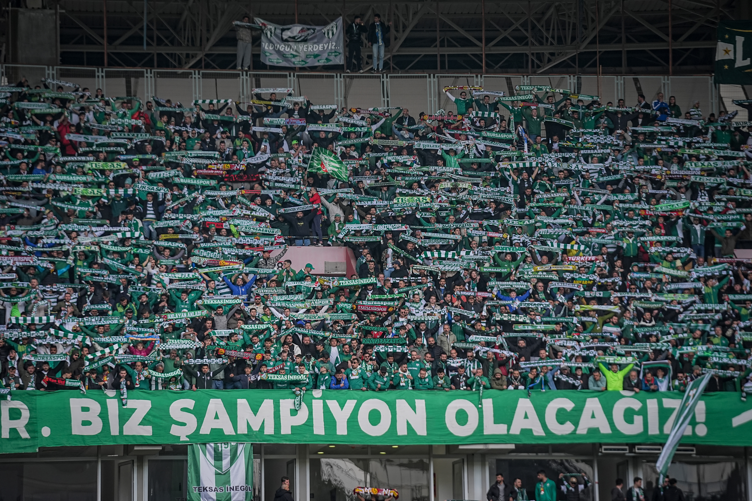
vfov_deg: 7.5
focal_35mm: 184
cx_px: 376
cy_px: 250
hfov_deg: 11.2
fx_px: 3843
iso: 640
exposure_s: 1/2000
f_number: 3.5
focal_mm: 184
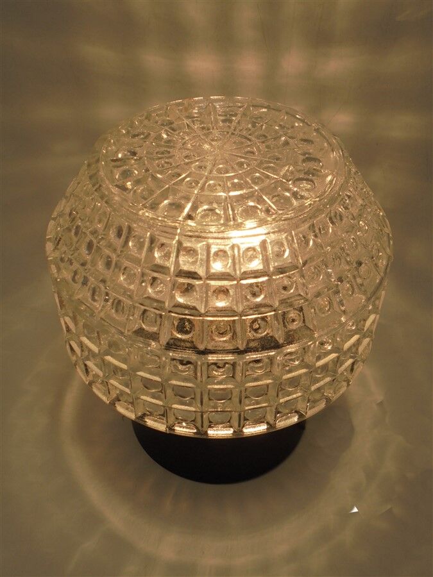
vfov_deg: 49.0
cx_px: 216
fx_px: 634
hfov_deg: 37.7
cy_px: 288
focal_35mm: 38
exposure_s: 1/800
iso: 100
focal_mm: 6.9
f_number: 4.2
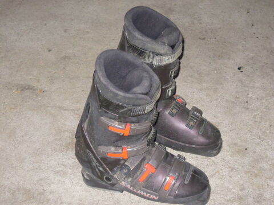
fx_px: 586
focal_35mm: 74
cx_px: 137
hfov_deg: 26.3
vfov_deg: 19.9
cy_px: 102
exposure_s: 1/100
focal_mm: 13.2
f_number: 4.4
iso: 800
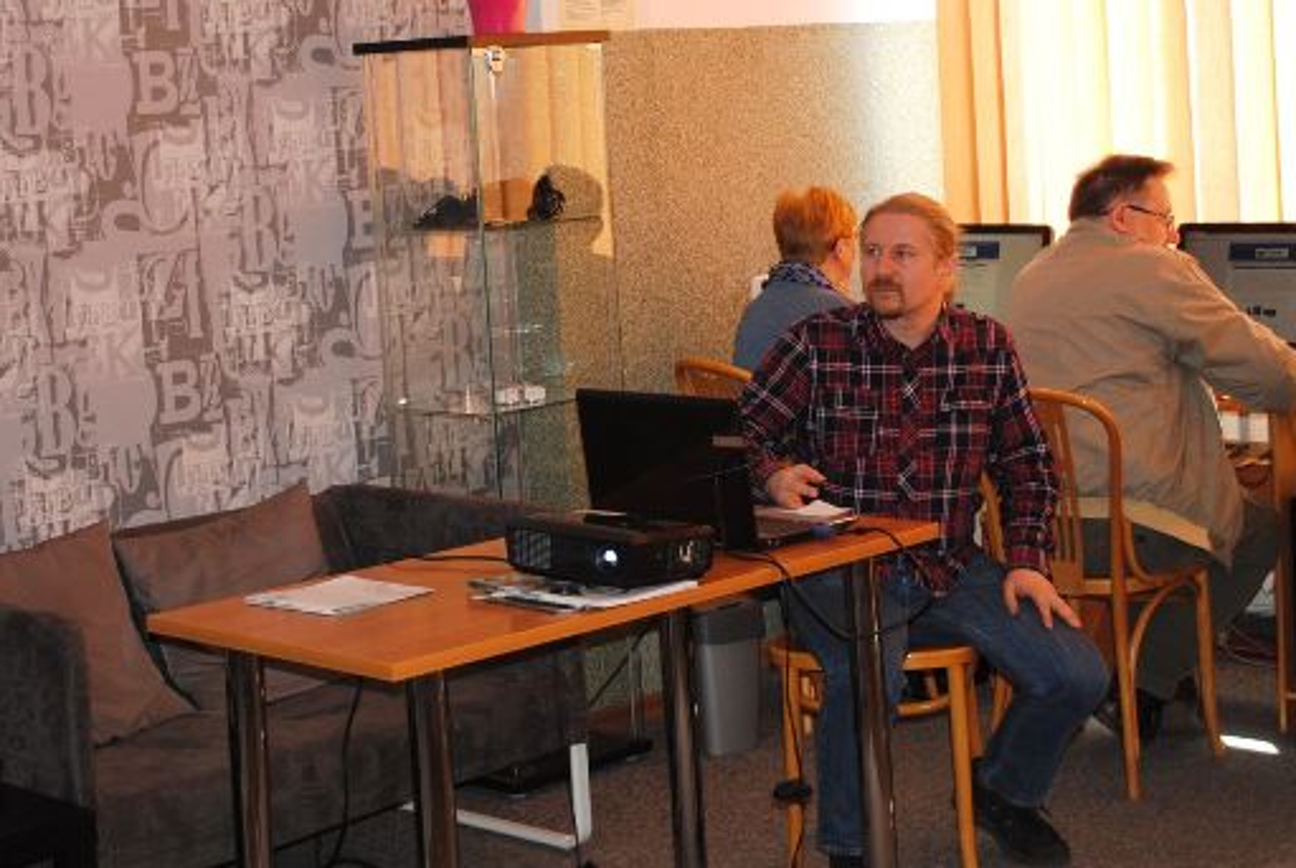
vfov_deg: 19.2
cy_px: 338
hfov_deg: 28.4
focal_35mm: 71
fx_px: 2559
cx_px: 574
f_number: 4.5
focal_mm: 30
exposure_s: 1/60
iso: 200
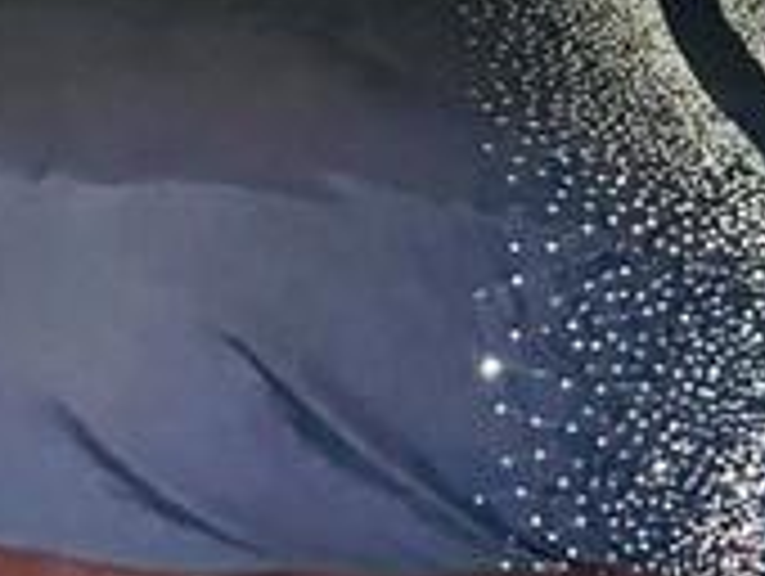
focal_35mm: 61
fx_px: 1350
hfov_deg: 31.6
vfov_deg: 23.6
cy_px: 90
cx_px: 400
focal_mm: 1.57
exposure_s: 1/43
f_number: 1.8
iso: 1000
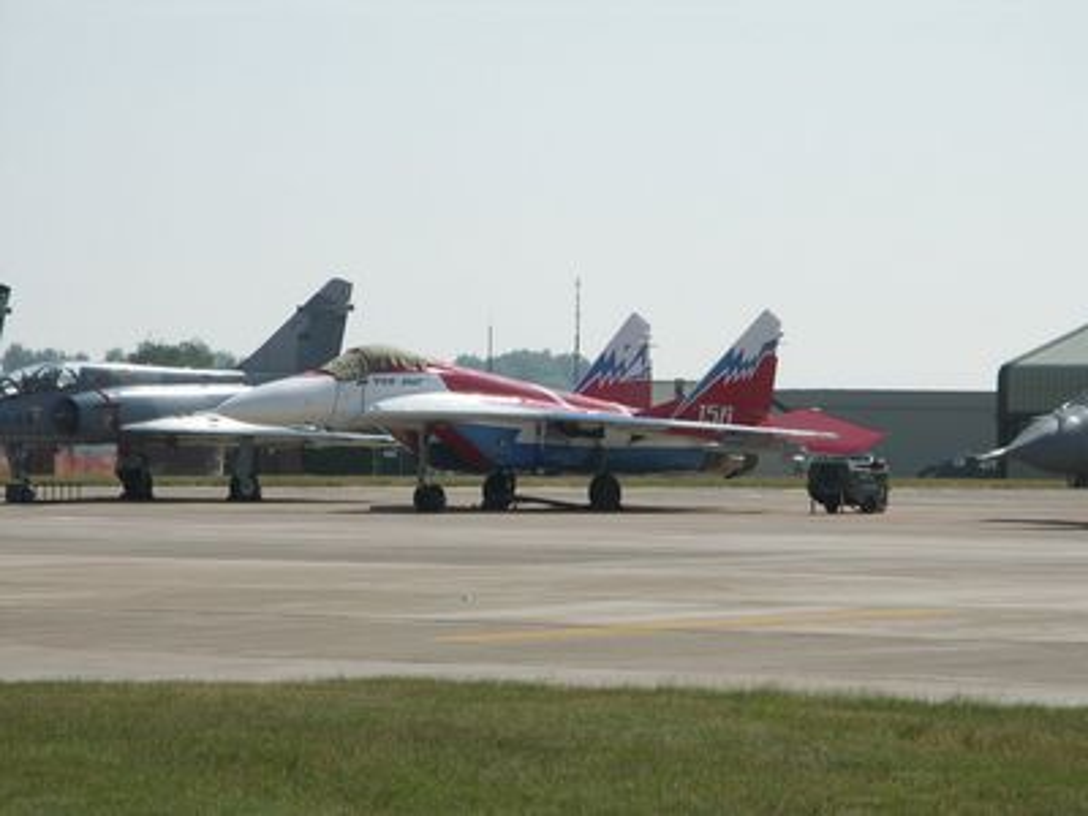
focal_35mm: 200
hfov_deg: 9.9
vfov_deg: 7.4
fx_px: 6286
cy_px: 408
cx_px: 544
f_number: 5.6
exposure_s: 1/400
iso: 50
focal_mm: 50.8
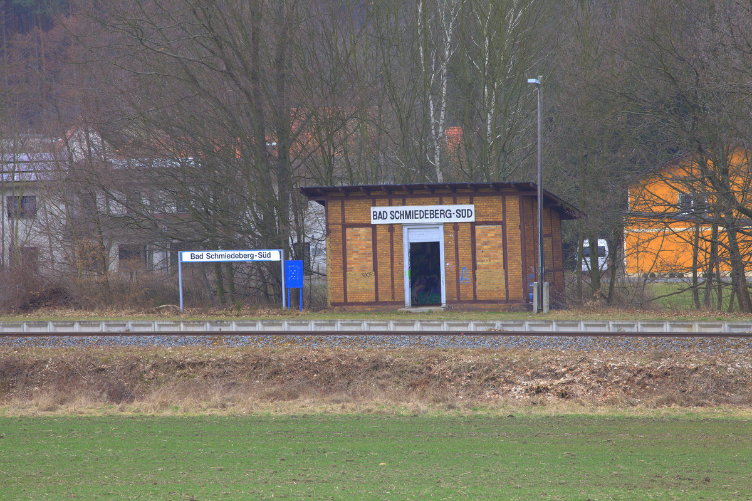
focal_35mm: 269
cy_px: 250
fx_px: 5617
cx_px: 376
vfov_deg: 5.1
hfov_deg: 7.7
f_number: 13
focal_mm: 277
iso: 640
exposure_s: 1/160
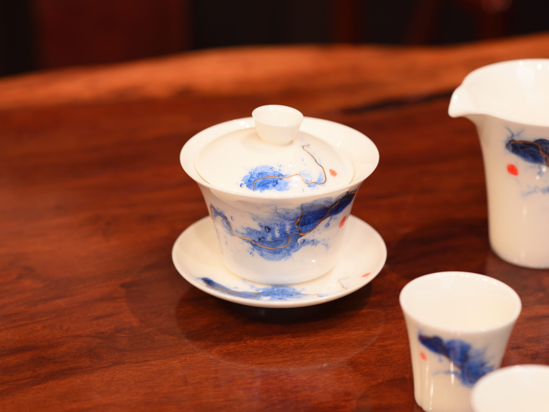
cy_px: 208
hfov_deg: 20.7
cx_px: 280
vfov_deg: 15.6
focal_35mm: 95
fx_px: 1507
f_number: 4.5
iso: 500
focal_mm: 85
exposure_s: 1/125
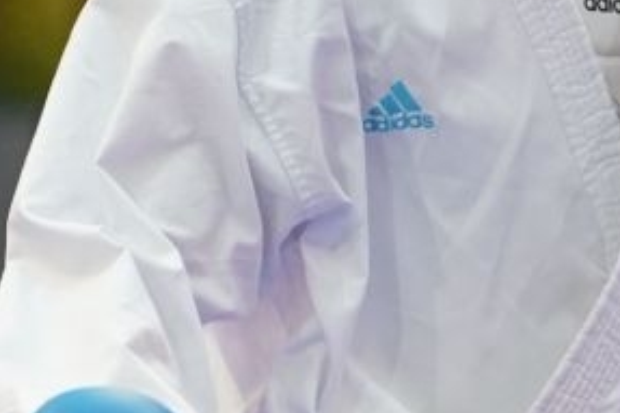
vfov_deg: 1.1
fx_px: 21618
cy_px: 294
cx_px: 281
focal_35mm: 1256
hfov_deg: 1.6
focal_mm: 200
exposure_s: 1/1000
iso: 2000
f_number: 2.8
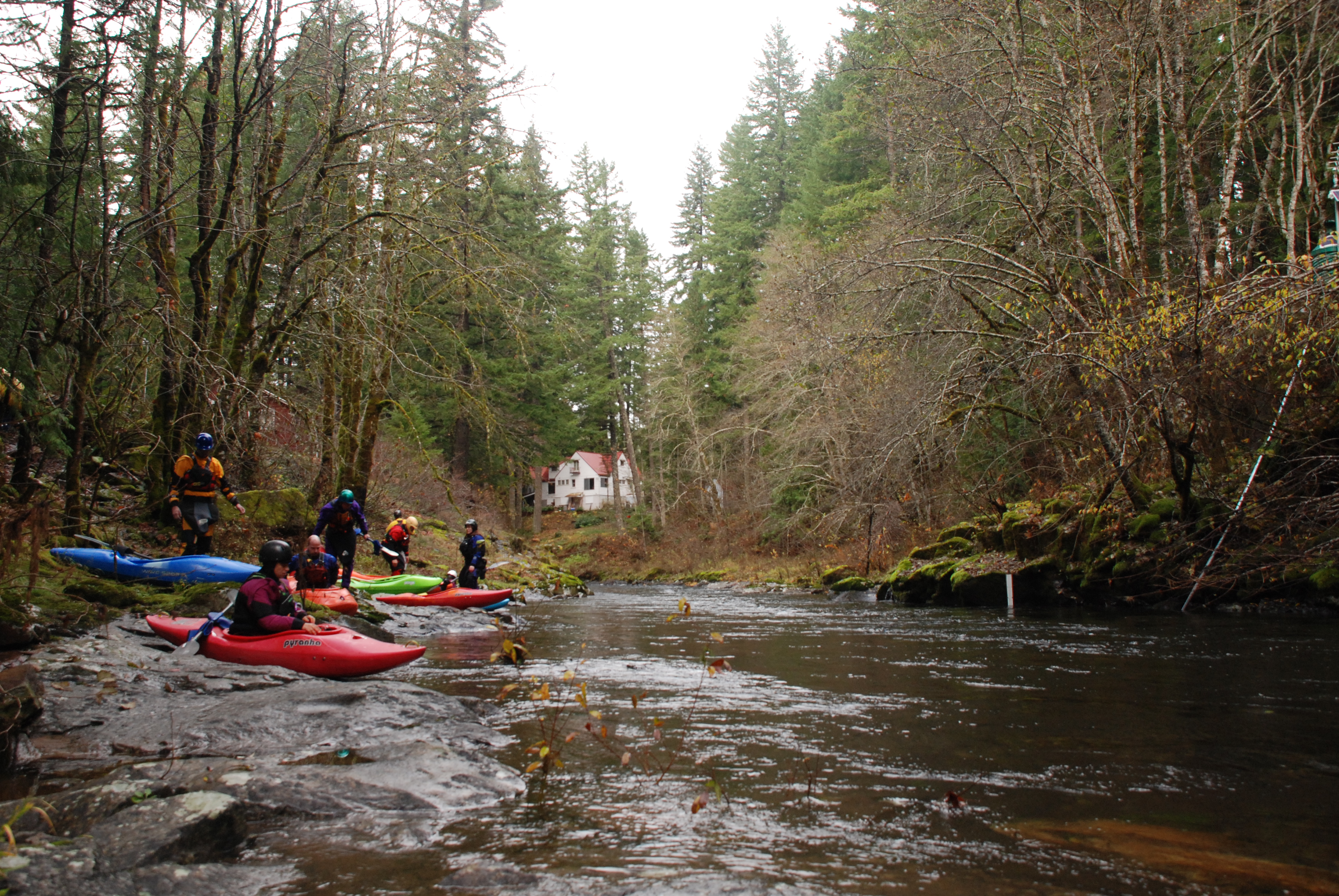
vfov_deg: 43.7
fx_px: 1117
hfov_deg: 61.9
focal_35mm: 30
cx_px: 670
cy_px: 448
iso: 500
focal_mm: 20
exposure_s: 1/125
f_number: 5.6
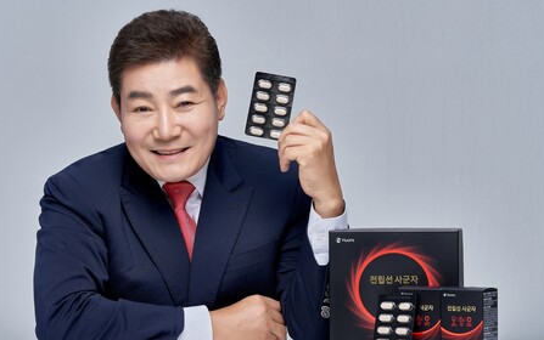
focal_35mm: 123
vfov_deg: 10.7
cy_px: 165
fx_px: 1825
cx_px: 242
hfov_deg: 17.0
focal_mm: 90
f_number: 9
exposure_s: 1/125
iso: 320
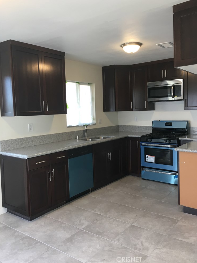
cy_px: 127
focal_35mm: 30
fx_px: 228
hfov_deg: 46.8
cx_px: 100
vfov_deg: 60.0
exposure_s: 1/30
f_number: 2.2
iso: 32
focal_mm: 4.15
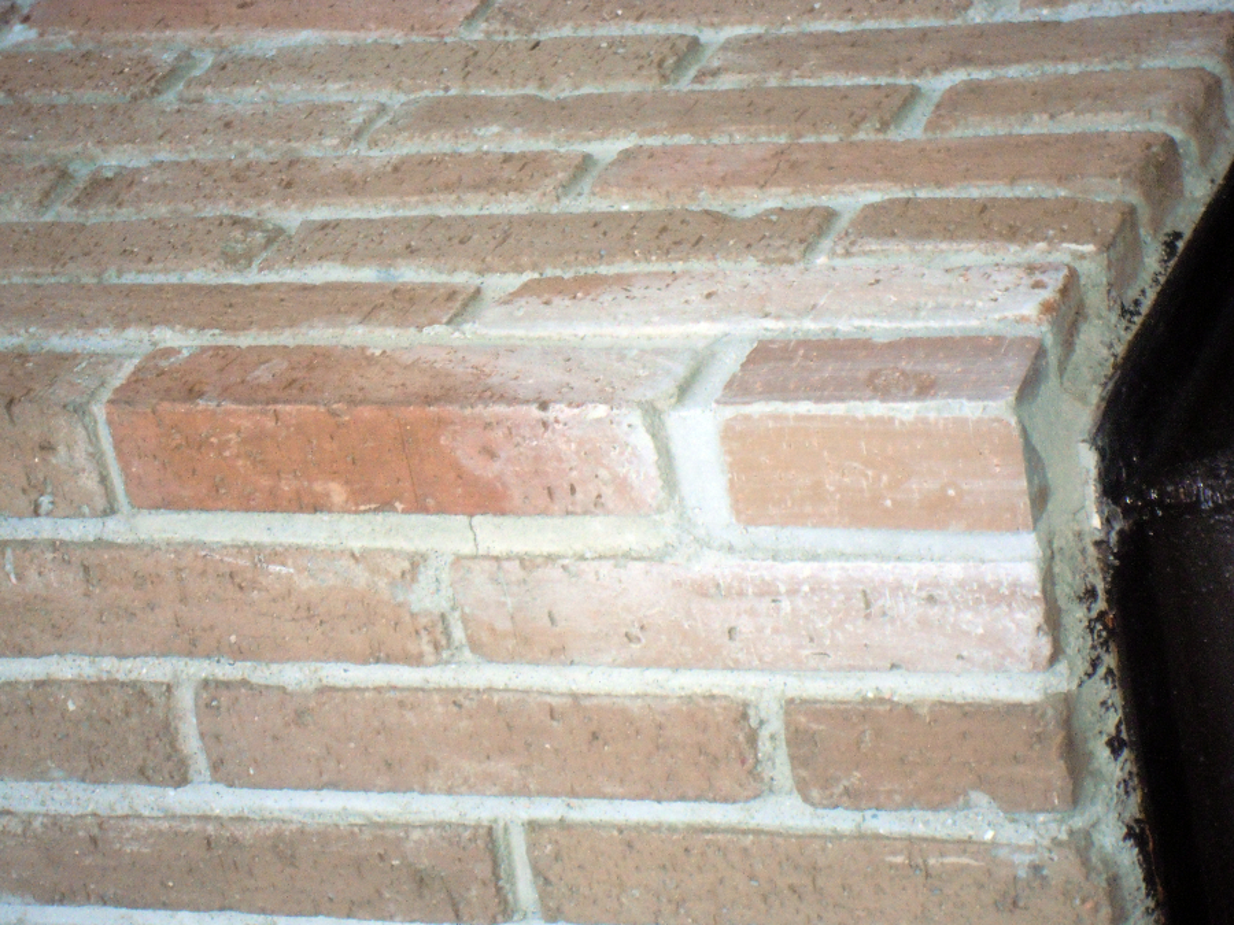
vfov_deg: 10.6
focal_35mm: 140
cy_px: 462
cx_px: 617
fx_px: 4991
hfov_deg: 14.1
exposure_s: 1/100
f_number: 6.6
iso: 640
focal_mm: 25
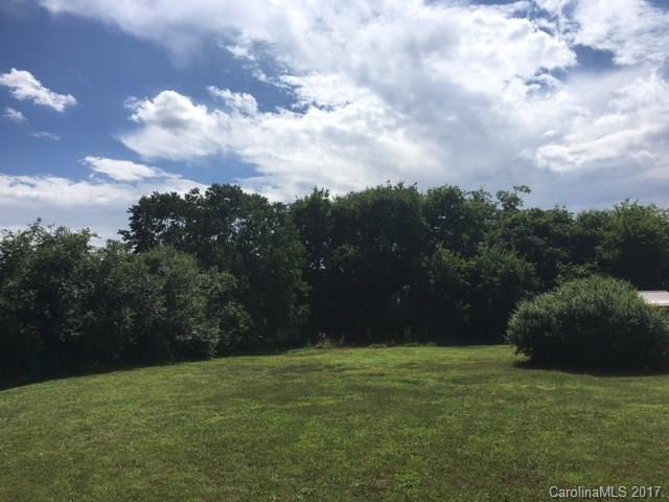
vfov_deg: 48.2
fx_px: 560
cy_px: 251
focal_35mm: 29
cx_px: 334
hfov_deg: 61.7
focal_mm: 4.15
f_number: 2.2
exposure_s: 1/4274
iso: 25
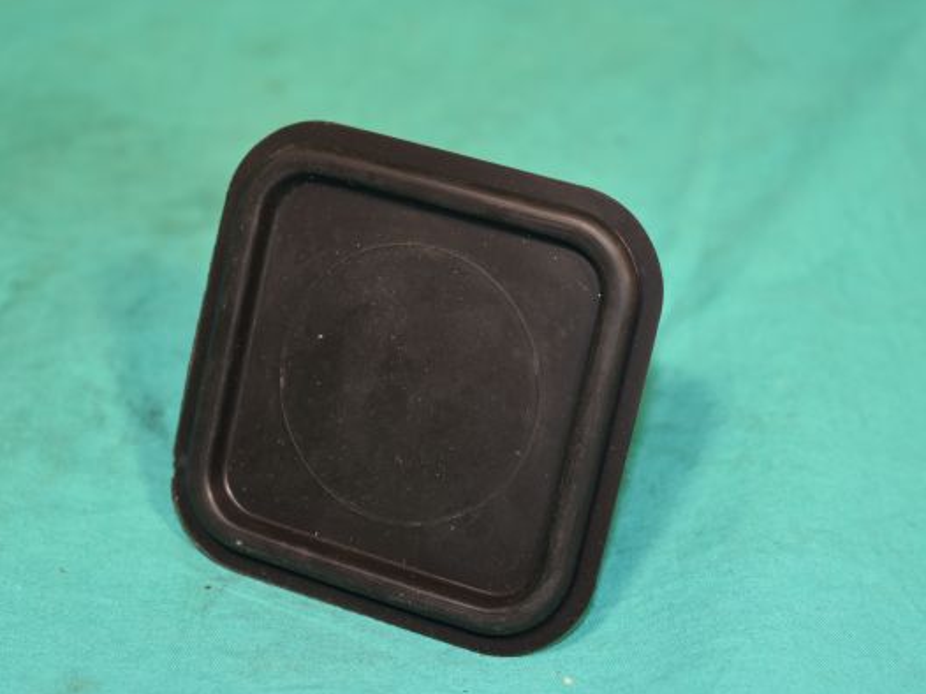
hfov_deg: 24.7
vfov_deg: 18.6
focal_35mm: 79
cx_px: 442
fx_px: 2112
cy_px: 347
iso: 320
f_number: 5.6
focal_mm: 48
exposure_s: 1/125
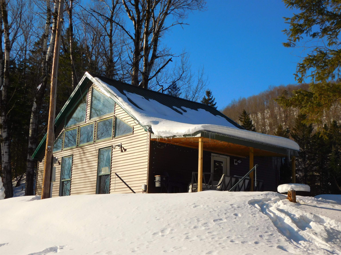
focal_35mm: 51
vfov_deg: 28.6
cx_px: 170
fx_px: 502
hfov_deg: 37.5
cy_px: 128
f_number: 7.6
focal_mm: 9
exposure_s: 1/500
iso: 125
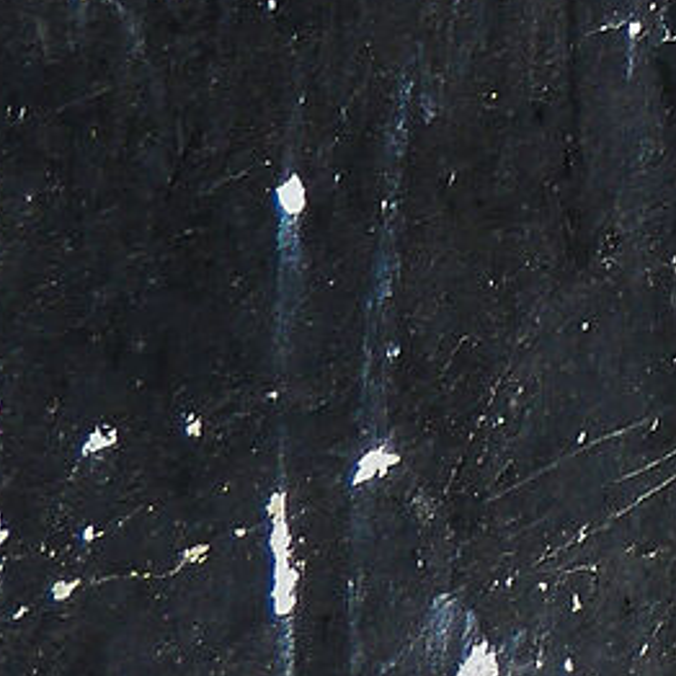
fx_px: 8948
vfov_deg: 4.1
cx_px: 2201
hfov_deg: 4.1
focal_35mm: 405
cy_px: -1669
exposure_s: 1/160
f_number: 5.6
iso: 200
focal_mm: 25
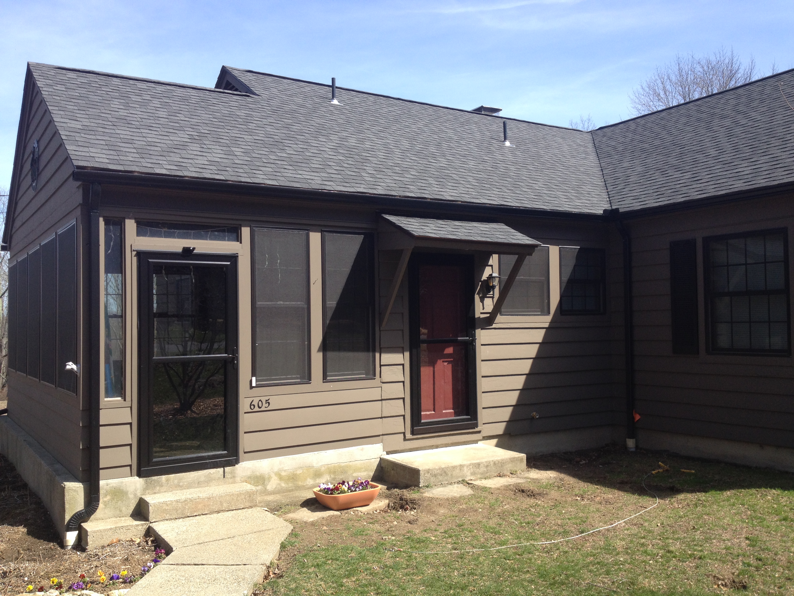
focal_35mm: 35
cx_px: 397
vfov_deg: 40.7
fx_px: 803
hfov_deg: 52.6
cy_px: 298
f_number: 2.4
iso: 50
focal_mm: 4.28
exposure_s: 1/812
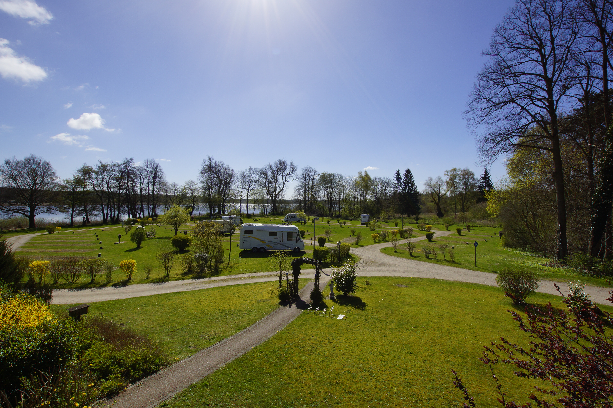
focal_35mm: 15
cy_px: 204
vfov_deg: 77.3
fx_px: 255
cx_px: 306
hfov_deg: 100.4
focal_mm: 10
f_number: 11
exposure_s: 1/200
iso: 100
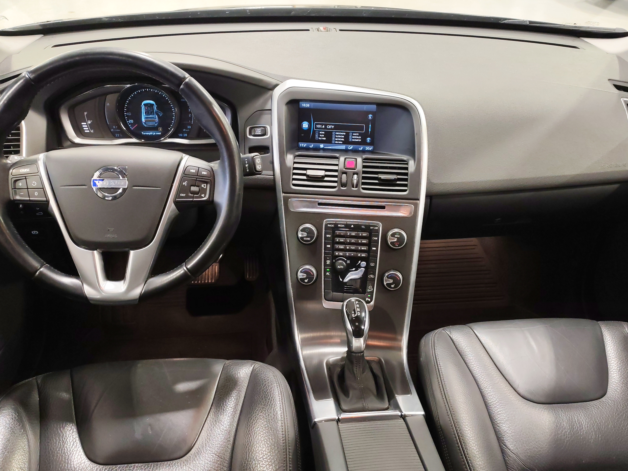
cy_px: 236
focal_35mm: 32
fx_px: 581
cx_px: 314
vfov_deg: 44.2
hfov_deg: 56.8
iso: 800
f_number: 1.9
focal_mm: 6.12
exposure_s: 1/50
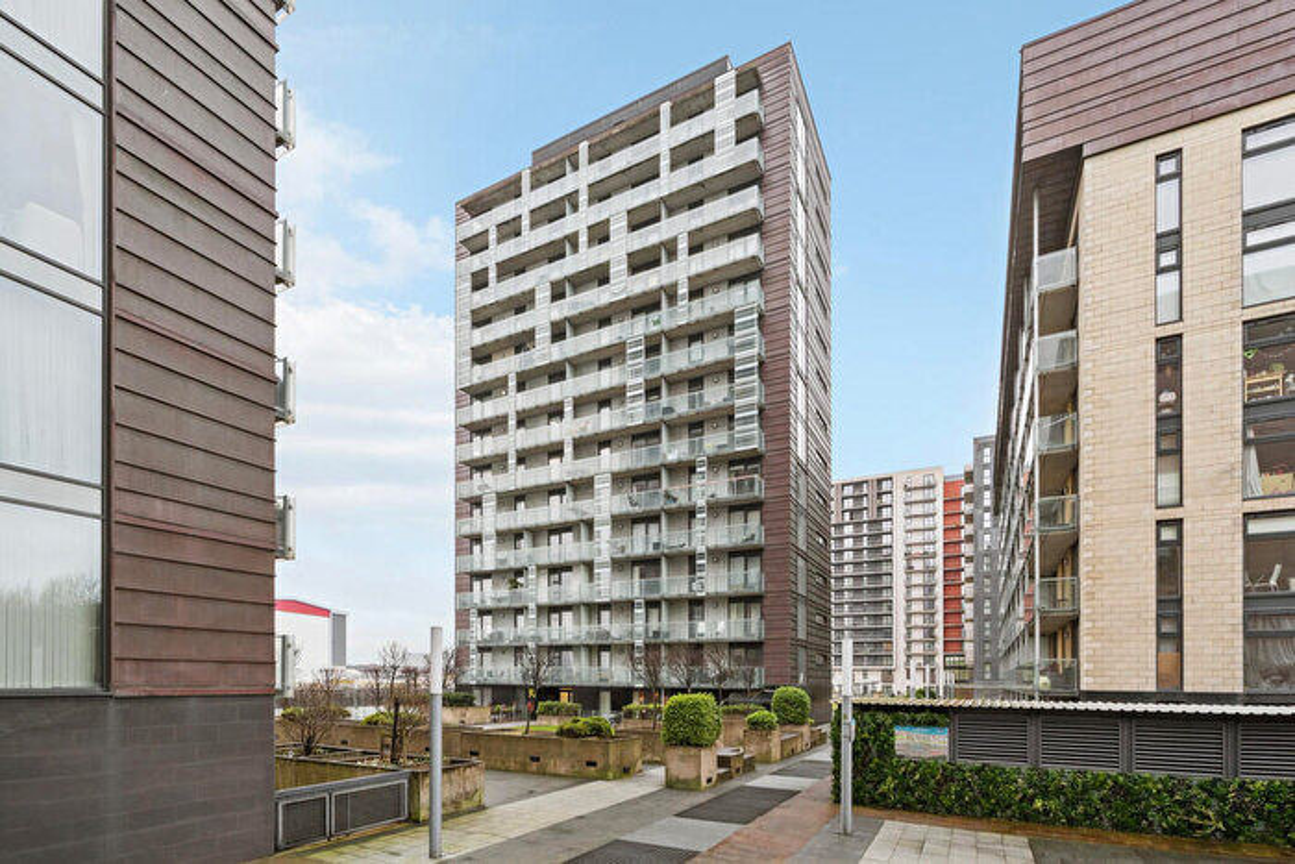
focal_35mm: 16
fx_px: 594
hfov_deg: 95.0
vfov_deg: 72.1
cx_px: 648
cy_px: 432
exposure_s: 1/80
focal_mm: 11
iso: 400
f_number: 5.6
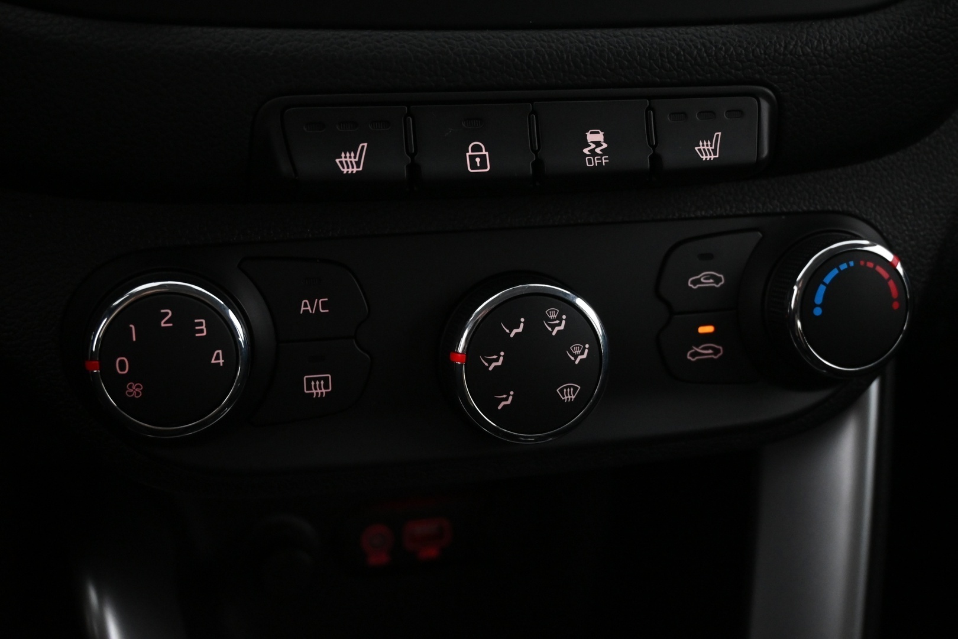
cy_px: 320
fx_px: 1157
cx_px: 479
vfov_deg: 30.8
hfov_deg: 45.0
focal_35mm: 44
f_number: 4.8
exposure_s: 1/50
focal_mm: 29
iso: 3200
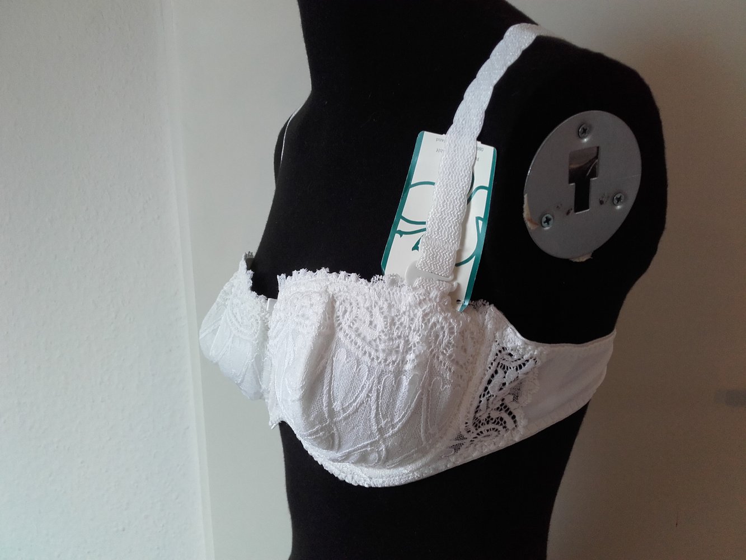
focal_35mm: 31
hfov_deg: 58.3
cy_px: 280
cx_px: 373
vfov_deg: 45.4
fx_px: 668
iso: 60
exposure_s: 1/33
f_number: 2.2
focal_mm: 3.31
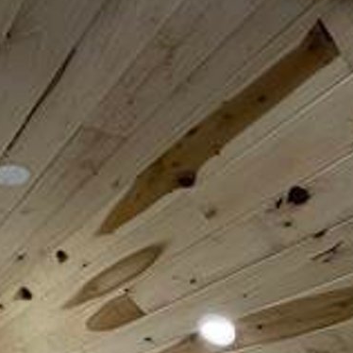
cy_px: 514
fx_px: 577
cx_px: 29
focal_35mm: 50
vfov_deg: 26.1
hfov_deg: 32.2
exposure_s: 1/120
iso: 125
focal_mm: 2.22
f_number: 2.2
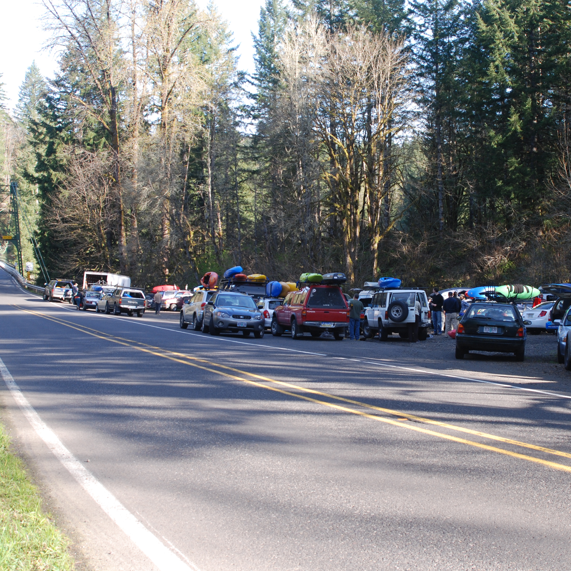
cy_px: 285
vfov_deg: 31.6
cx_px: 373
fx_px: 1008
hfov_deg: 31.4
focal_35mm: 54
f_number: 5.6
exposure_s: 1/125
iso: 200
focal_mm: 28
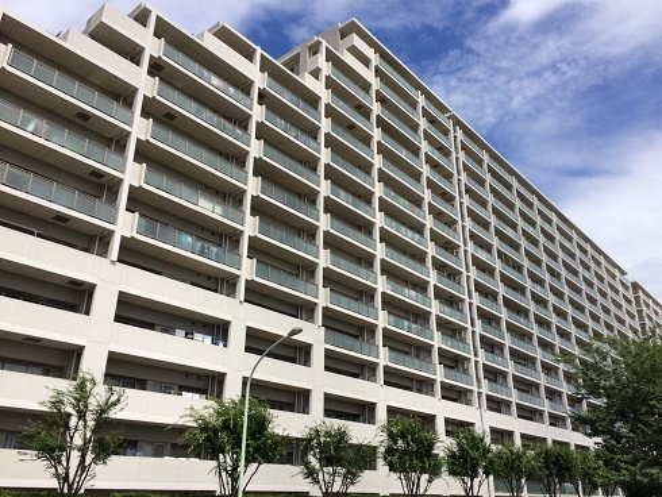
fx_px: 555
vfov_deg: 48.3
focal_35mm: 29
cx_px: 331
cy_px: 248
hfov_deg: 61.6
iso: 32
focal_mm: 4.15
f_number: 2.2
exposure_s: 1/3165
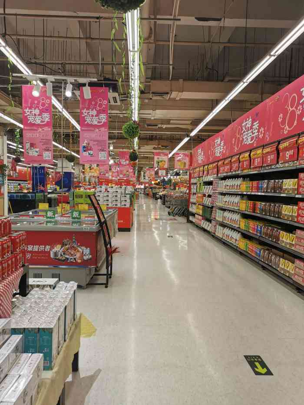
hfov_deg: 51.4
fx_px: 316
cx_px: 152
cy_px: 202
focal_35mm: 27
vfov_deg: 65.3
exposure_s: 1/101
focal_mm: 5.58
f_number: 1.8
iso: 50
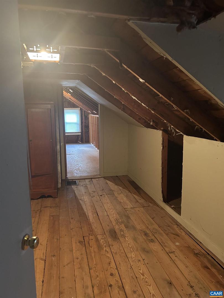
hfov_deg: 53.1
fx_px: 224
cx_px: 112
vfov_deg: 67.3
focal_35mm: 26
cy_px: 149
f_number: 1.5
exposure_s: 1/30
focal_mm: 5.7
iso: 500
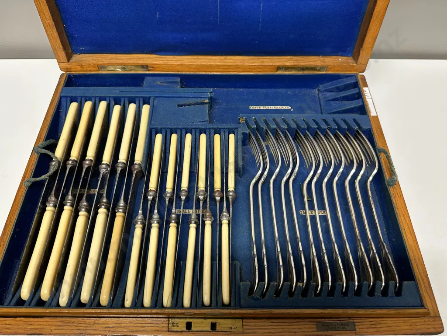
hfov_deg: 71.6
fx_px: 310
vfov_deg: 56.8
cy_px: 168
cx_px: 224
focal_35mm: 24
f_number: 1.78
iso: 125
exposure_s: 1/50
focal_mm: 6.86
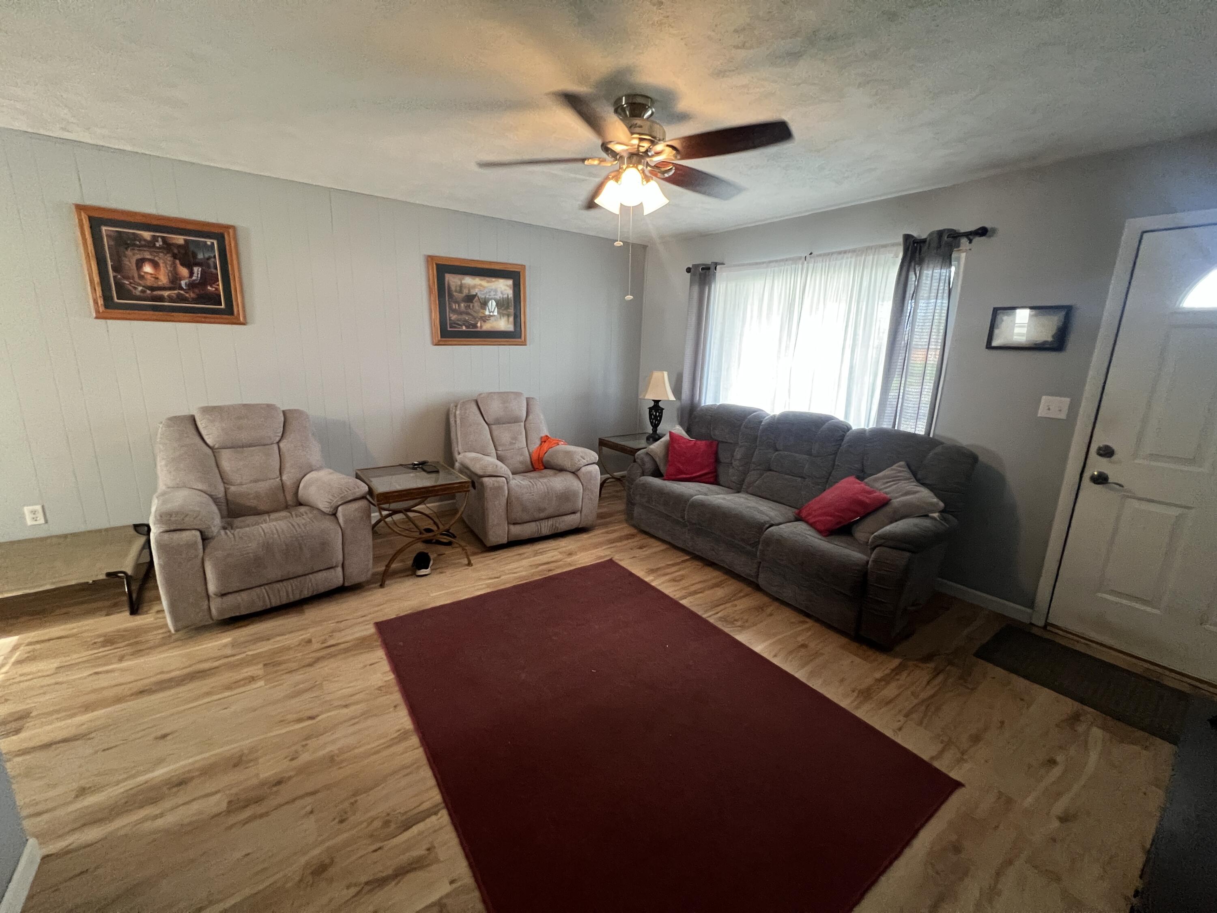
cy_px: 456
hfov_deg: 106.2
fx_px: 457
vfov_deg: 89.9
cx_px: 608
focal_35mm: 13
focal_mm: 1.57
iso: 400
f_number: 1.8
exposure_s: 1/60
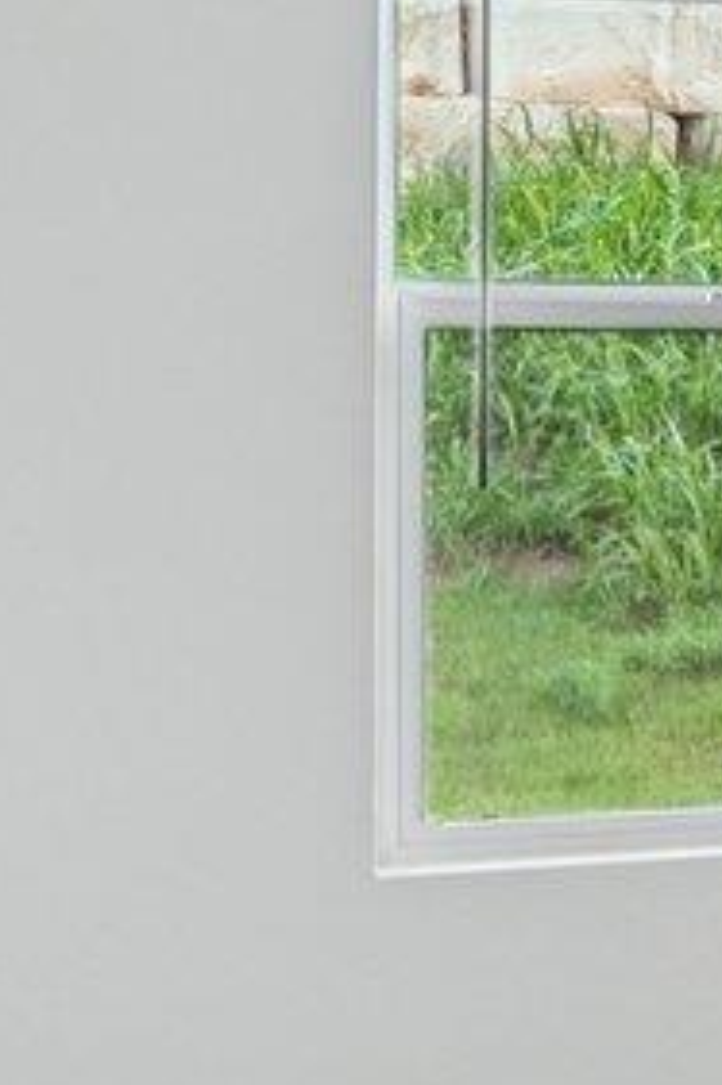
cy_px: 407
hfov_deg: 9.2
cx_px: 2448
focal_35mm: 102
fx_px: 3072
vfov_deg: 20.0
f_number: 8
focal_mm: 14
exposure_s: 1/50
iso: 400
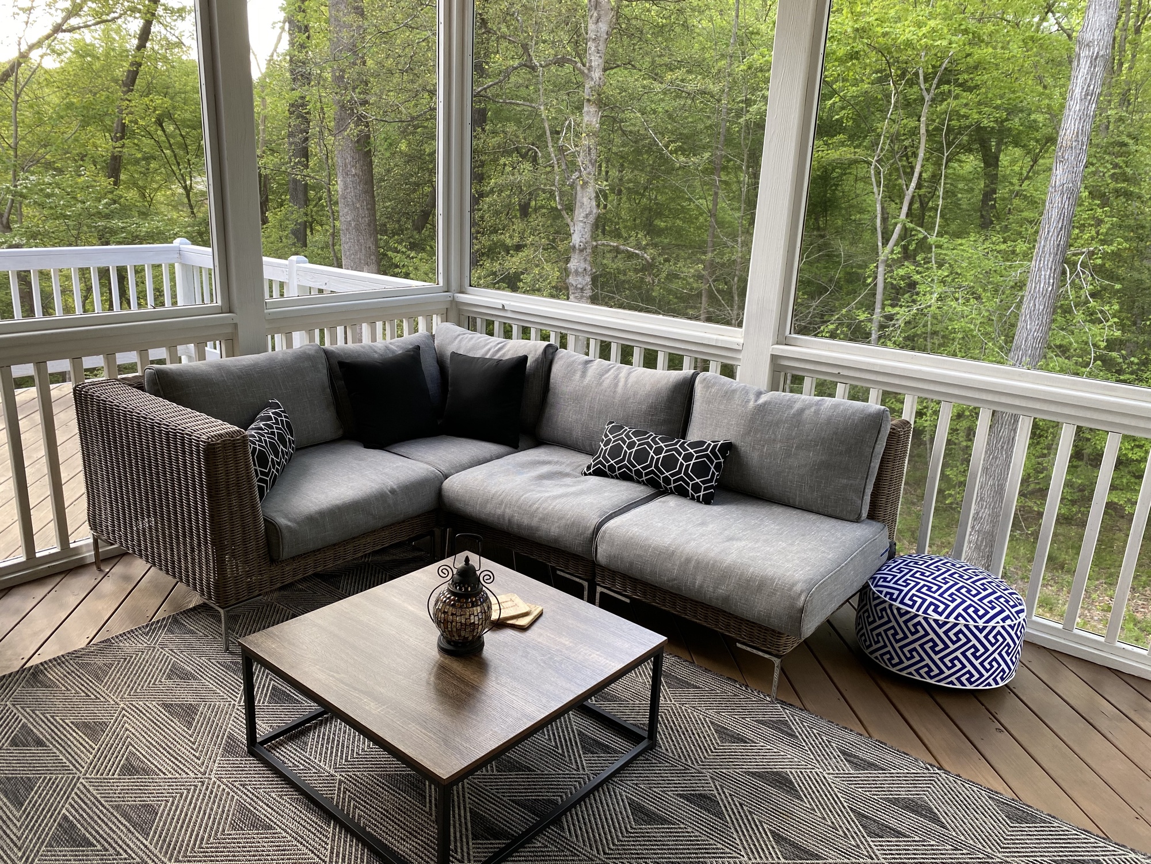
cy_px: 432
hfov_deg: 67.3
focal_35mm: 26
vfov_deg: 53.1
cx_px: 576
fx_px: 865
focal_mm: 4.25
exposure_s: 1/120
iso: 100
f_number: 1.8
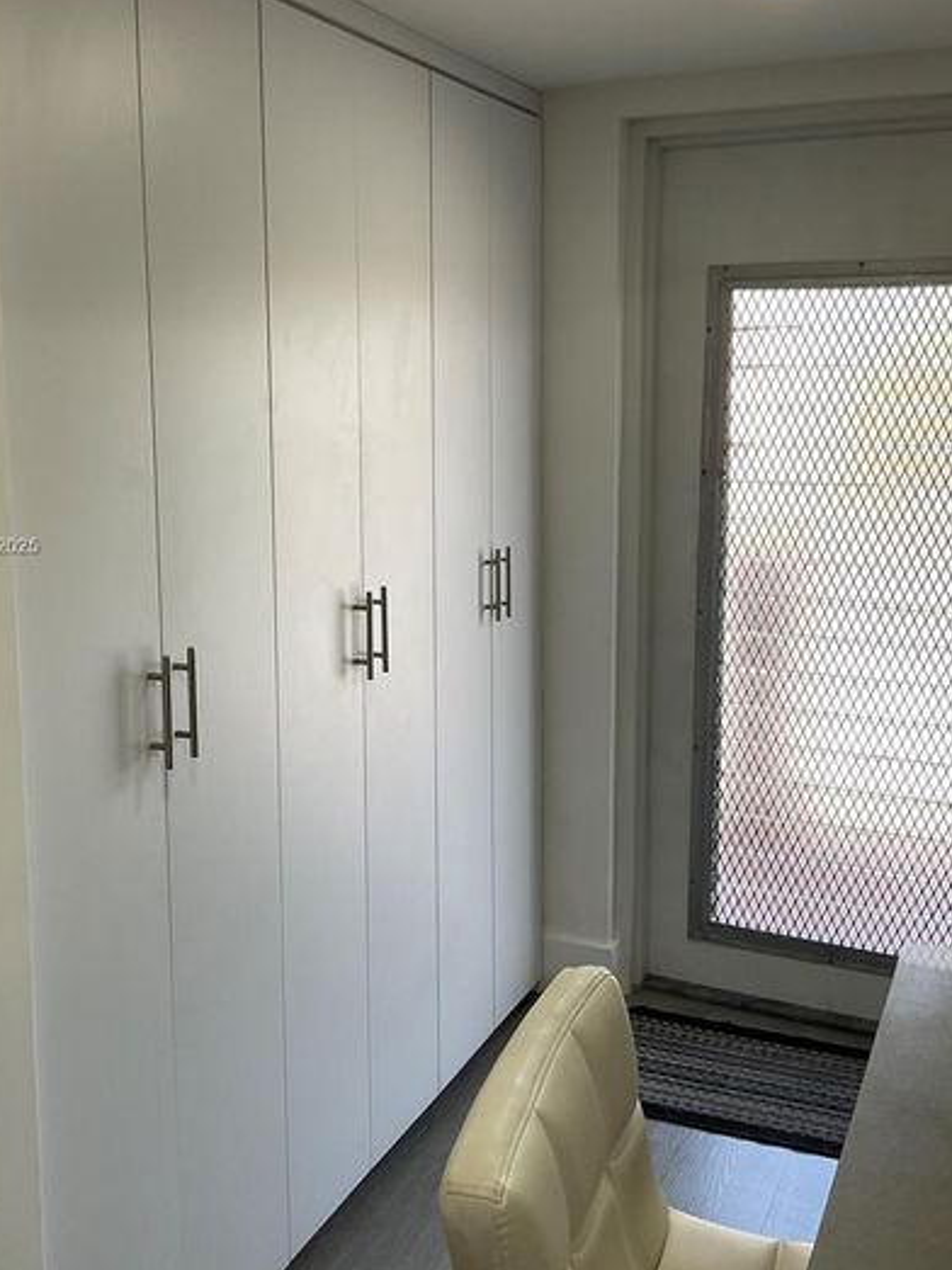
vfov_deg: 50.0
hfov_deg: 38.5
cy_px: 548
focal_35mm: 37
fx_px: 1357
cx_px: 396
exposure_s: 1/120
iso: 40
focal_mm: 3
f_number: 1.8
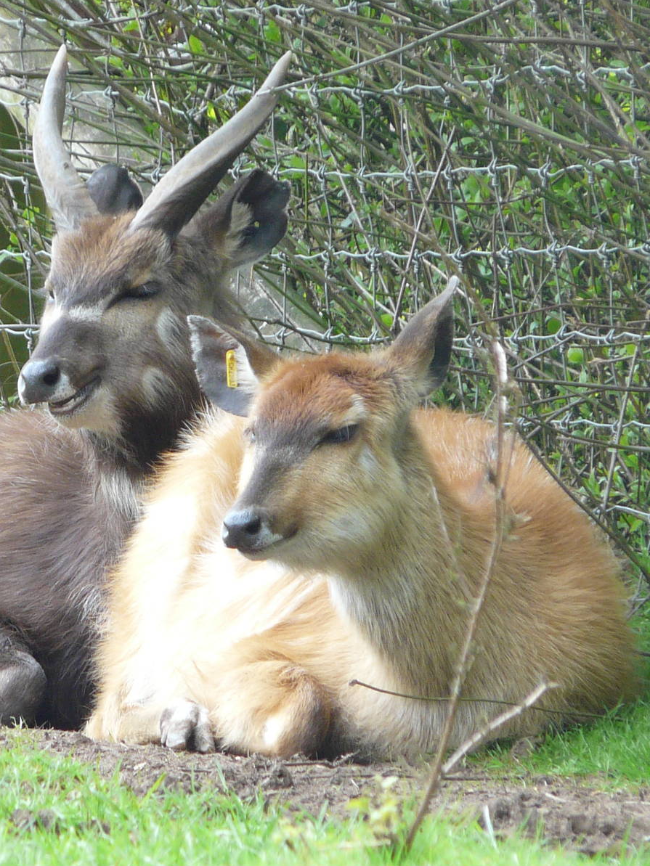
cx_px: 92
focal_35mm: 598
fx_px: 14969
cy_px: 434
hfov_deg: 2.5
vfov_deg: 3.3
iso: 125
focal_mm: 45.9
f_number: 3.6
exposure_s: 1/80
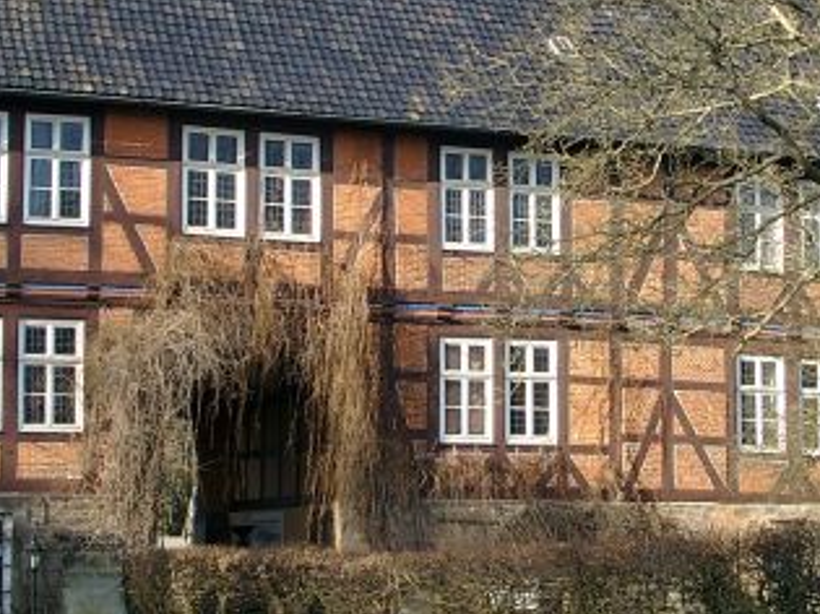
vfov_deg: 15.7
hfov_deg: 20.9
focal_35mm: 94
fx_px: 2226
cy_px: 232
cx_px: 448
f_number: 4
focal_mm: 7.69
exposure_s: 1/285
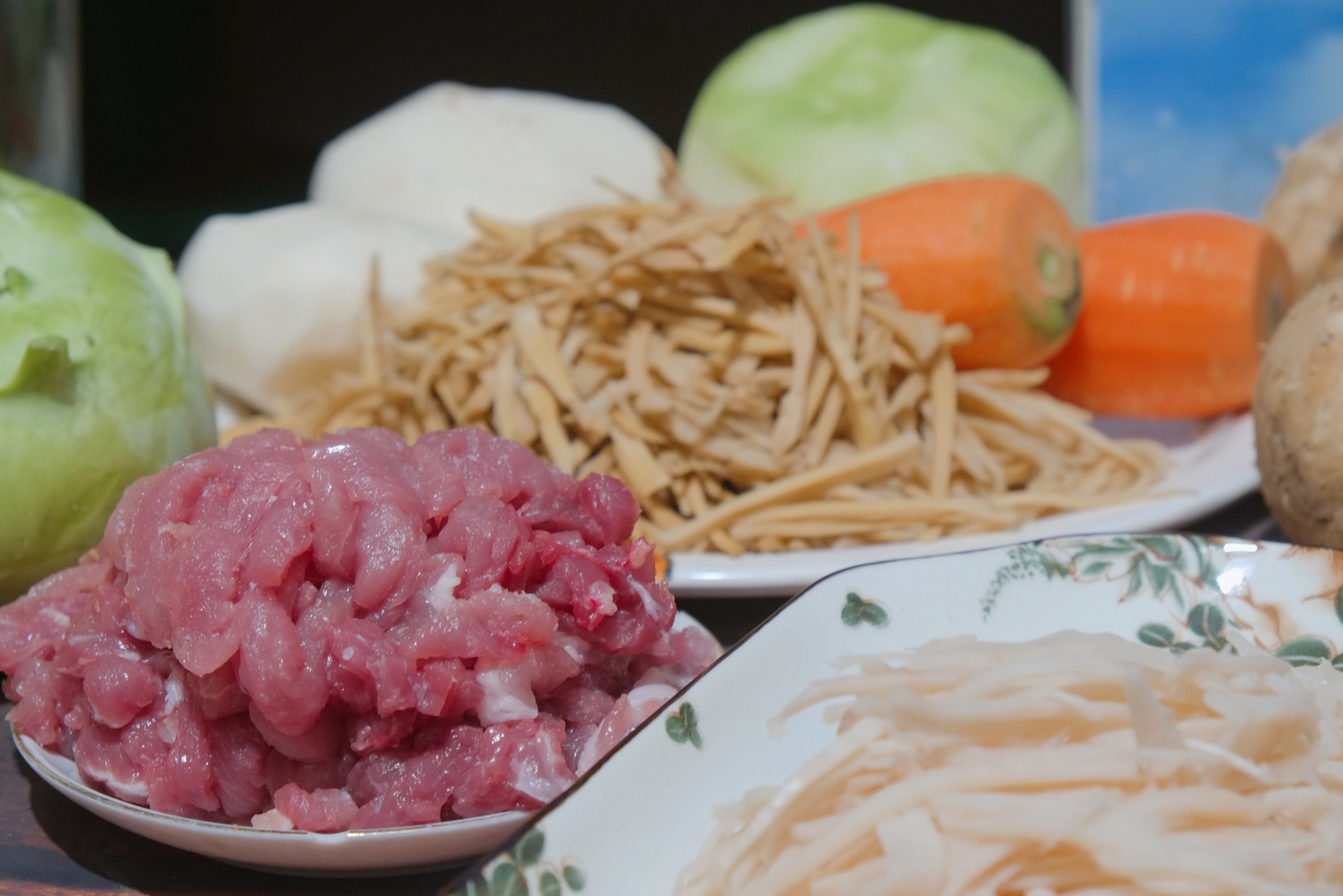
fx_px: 2835
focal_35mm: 76
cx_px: 672
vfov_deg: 18.0
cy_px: 448
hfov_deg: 26.6
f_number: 6.4
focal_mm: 50.5
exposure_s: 1/8
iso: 800
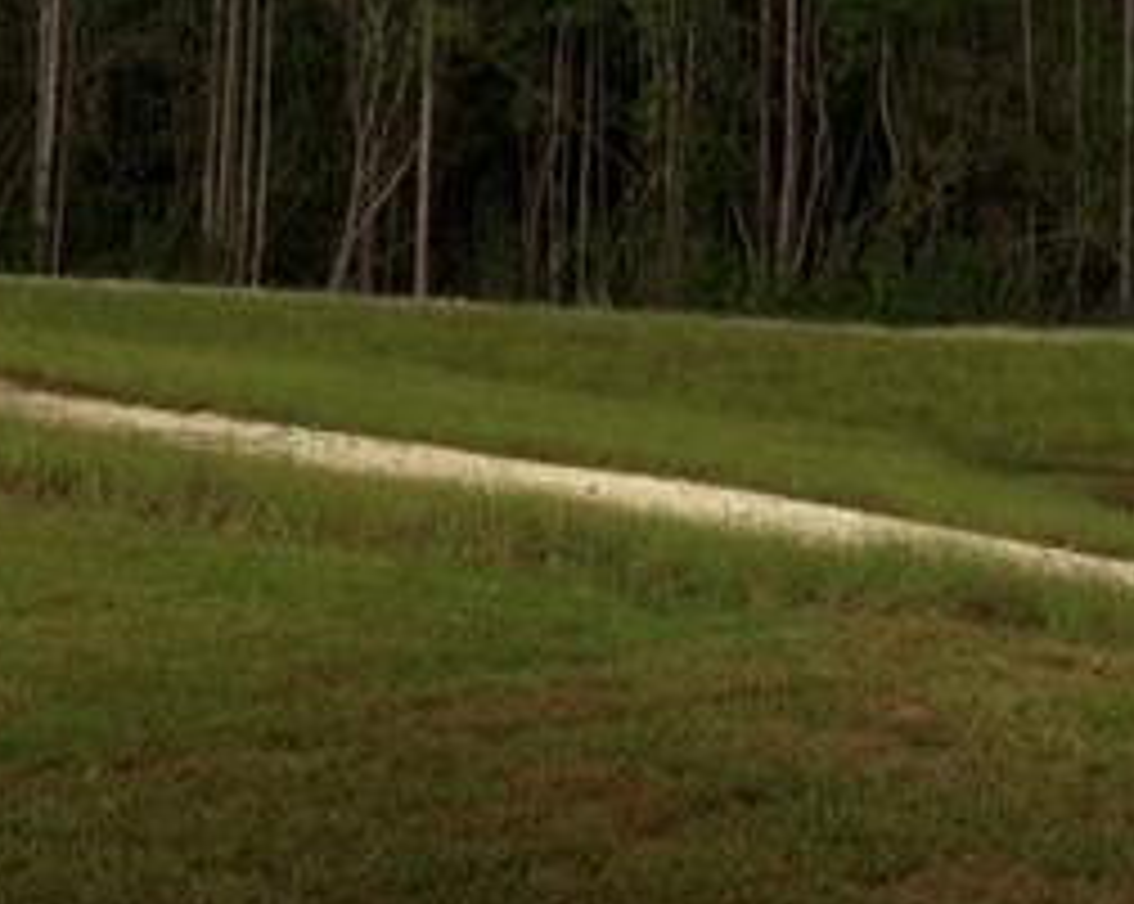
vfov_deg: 20.5
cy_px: -9
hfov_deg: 25.9
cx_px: 936
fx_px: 2414
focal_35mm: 72
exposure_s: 1/733
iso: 32
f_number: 2.2
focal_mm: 4.15
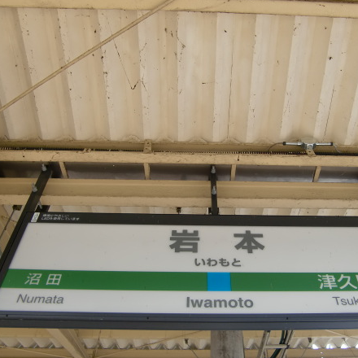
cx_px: 217
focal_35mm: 36
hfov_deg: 45.8
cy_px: 194
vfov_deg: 46.0
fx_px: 421
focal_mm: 4.9
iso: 64
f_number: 2.6
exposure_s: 1/100
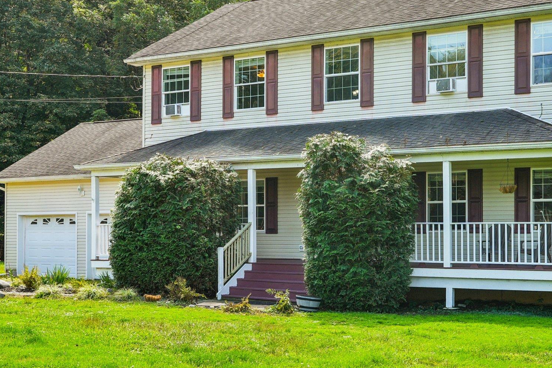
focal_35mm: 53
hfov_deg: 37.1
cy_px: 134
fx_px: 813
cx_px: 366
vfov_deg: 25.4
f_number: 9
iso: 100
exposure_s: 1/60
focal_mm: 25.5
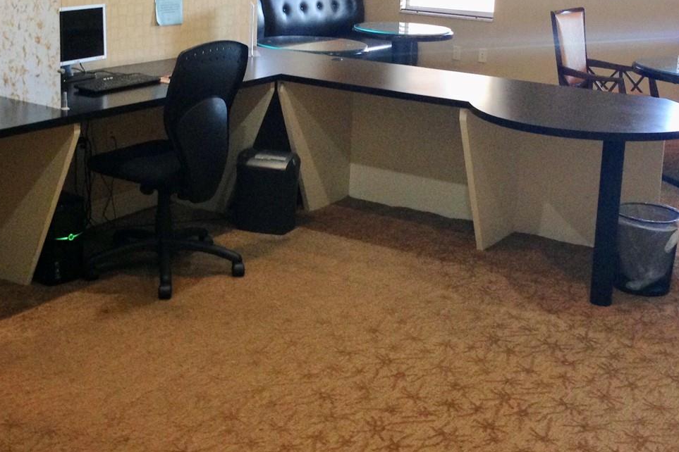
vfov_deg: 23.4
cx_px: 327
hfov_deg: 35.0
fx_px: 1075
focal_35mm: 57
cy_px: 89
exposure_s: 1/20
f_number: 2.4
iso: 200
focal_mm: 4.12
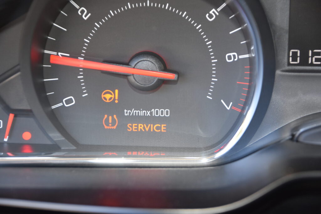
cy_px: 107
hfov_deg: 14.4
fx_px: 1271
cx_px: 160
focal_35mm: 142
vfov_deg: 9.6
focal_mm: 95
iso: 900
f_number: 5.3
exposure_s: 1/60
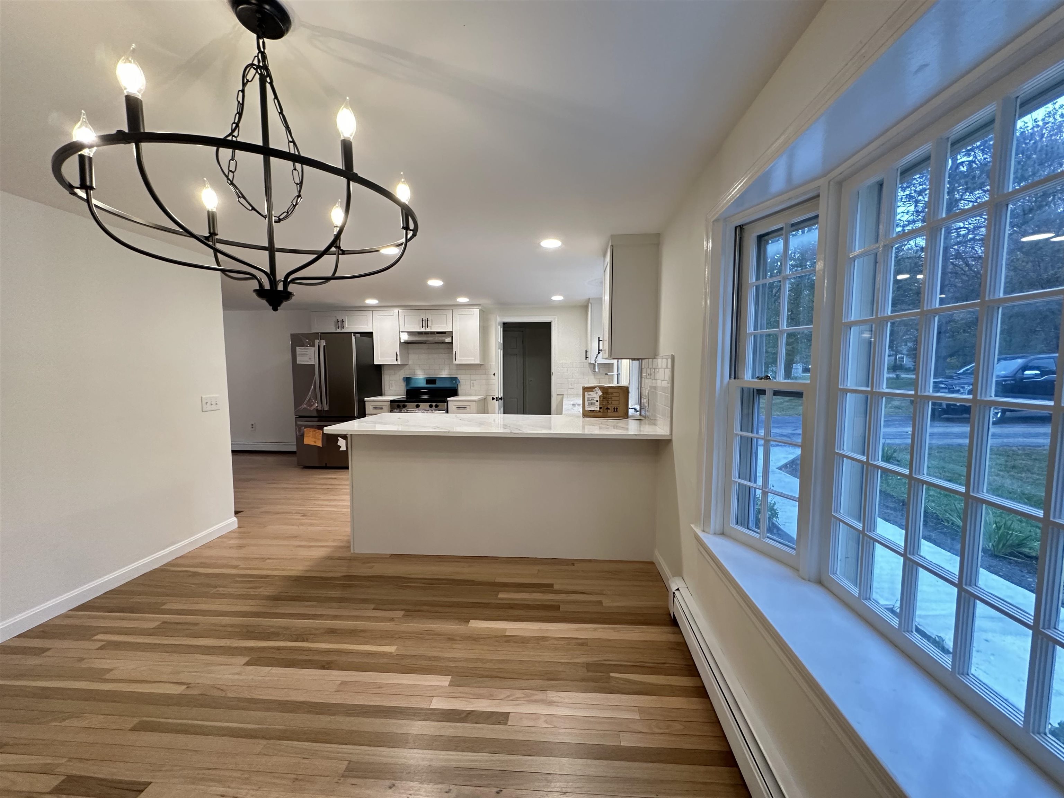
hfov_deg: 102.1
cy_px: 399
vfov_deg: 85.7
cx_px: 532
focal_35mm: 14
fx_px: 430
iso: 320
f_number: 2.2
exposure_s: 1/120
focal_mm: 2.22
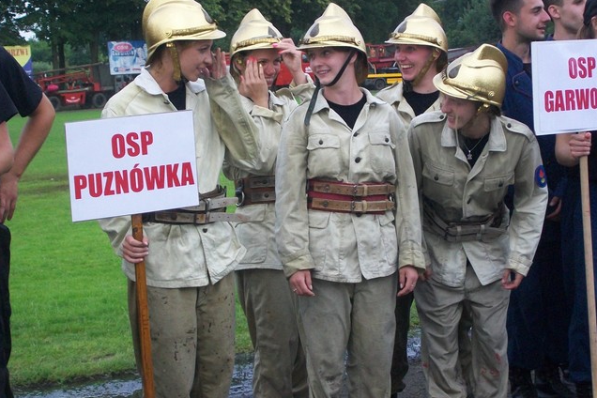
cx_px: 298
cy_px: 218
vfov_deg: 15.0
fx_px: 1509
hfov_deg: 22.4
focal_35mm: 91
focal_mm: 14.3
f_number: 4.3
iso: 160
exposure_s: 1/250
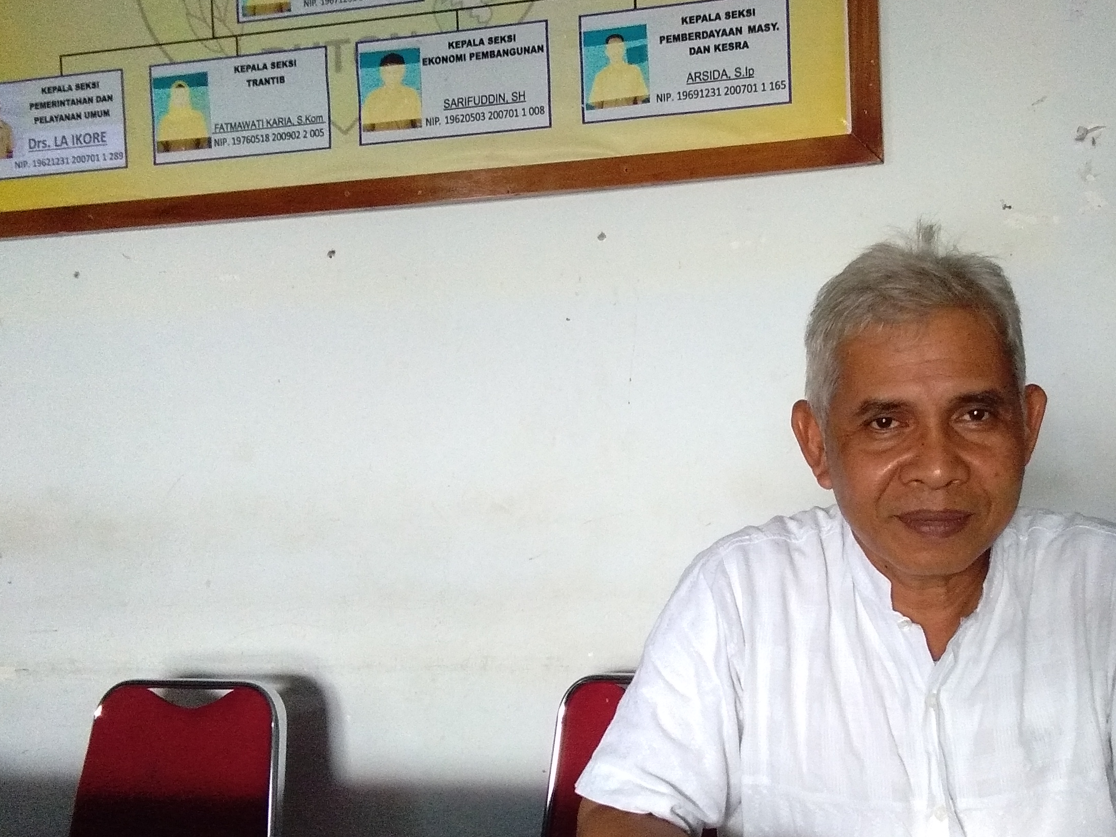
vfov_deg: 30.2
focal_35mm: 48
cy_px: 508
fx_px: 1547
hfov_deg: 39.1
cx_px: 753
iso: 500
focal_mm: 2.94
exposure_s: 1/33.3
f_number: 2
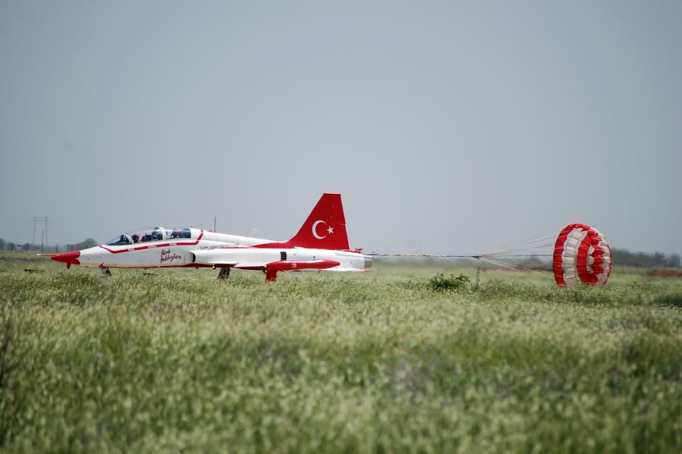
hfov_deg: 6.9
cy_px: 227
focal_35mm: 300
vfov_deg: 4.6
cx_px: 341
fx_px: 5679
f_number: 5.6
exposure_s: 1/1250
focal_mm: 200
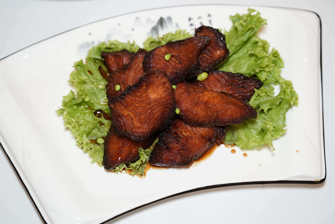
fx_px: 512
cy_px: 112
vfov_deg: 24.6
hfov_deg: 36.2
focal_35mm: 55
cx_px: 168
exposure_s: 1/60
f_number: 5.6
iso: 640
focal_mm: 55
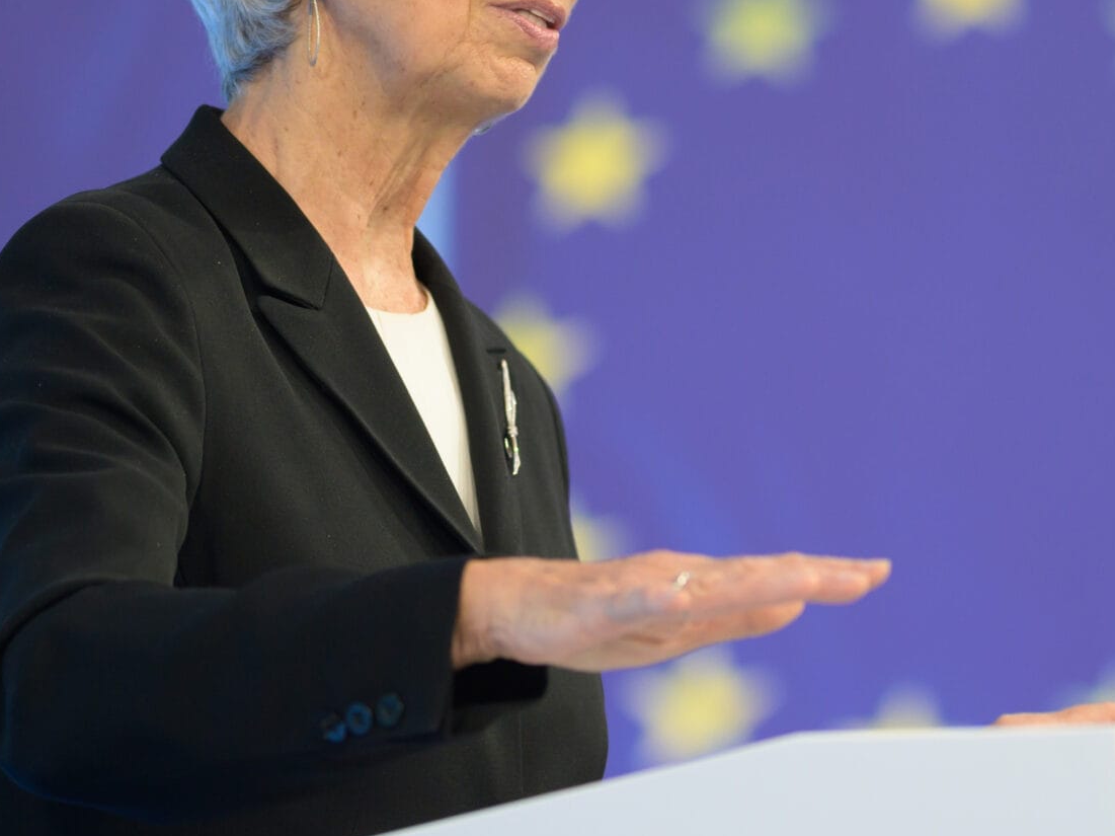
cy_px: 345
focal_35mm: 671
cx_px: 893
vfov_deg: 2.2
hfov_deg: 3.0
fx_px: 21606
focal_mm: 300
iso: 450
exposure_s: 1/250
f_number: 3.2
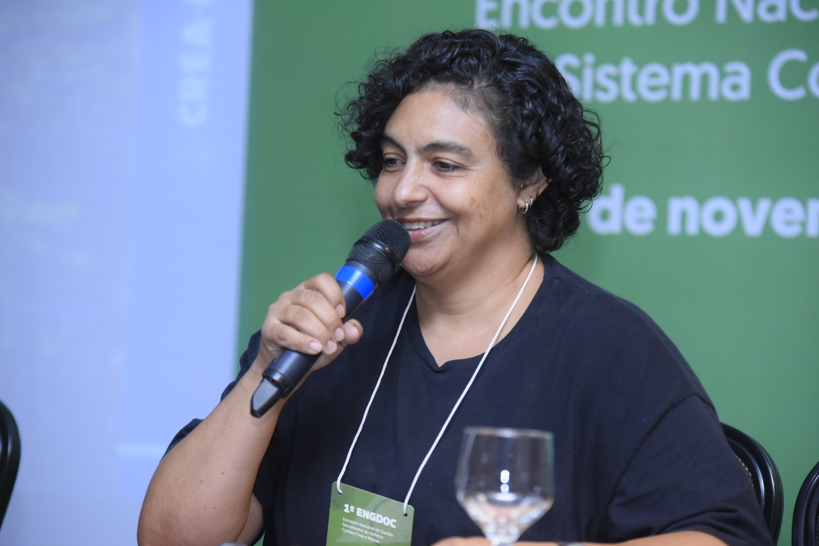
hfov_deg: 15.8
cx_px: 410
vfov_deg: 10.5
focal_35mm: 130
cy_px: 273
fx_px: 2957
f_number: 3.5
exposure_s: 1/250
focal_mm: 130
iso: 3200
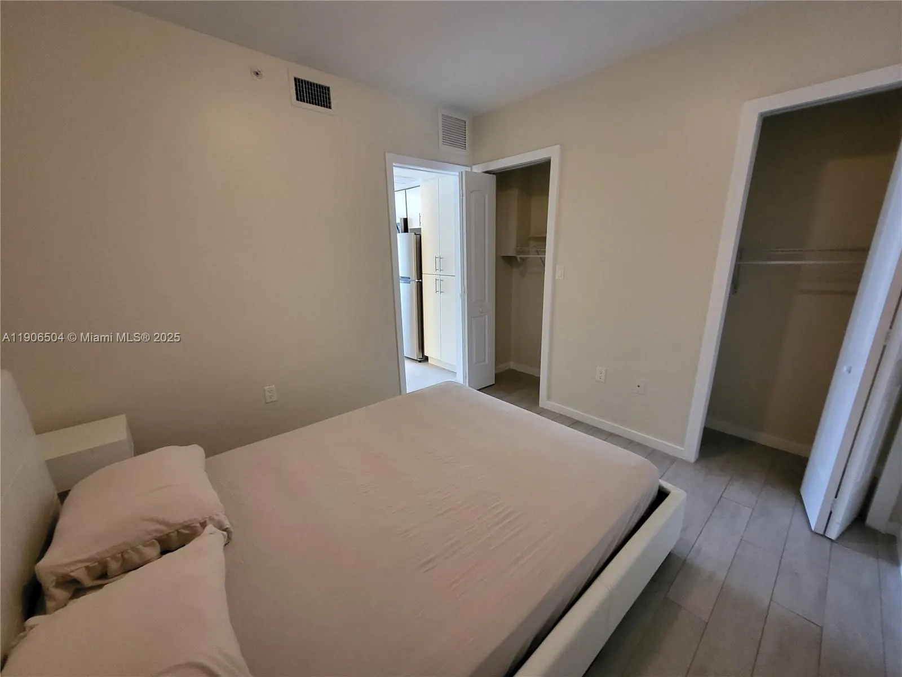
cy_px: 338
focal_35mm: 13
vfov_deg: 89.9
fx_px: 339
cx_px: 451
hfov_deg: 106.2
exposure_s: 1/30
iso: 400
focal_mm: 1.74
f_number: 2.2
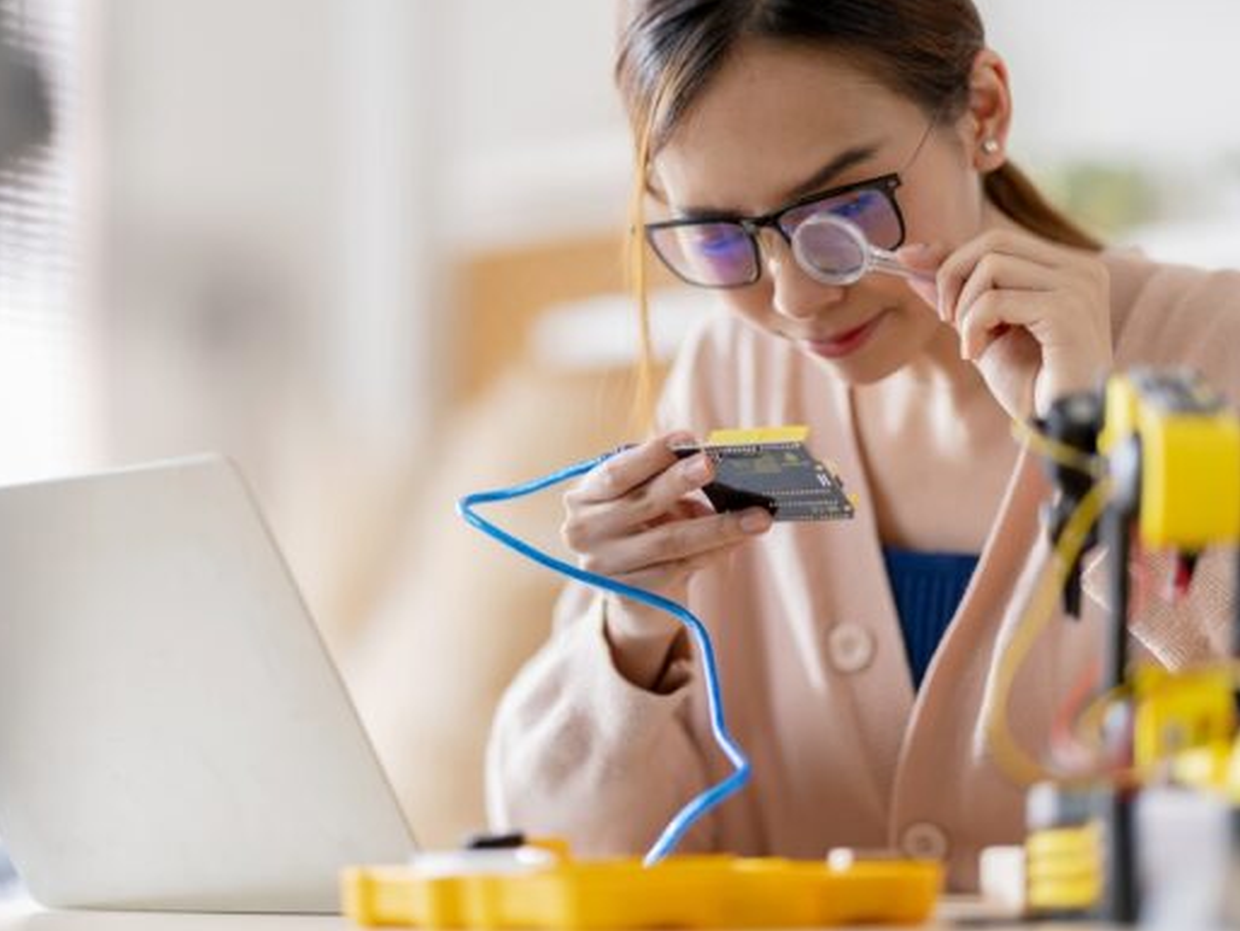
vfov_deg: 15.9
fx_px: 3333
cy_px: 463
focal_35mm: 93
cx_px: 638
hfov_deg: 21.1
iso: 640
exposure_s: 1/1000
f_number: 1.8
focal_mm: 85
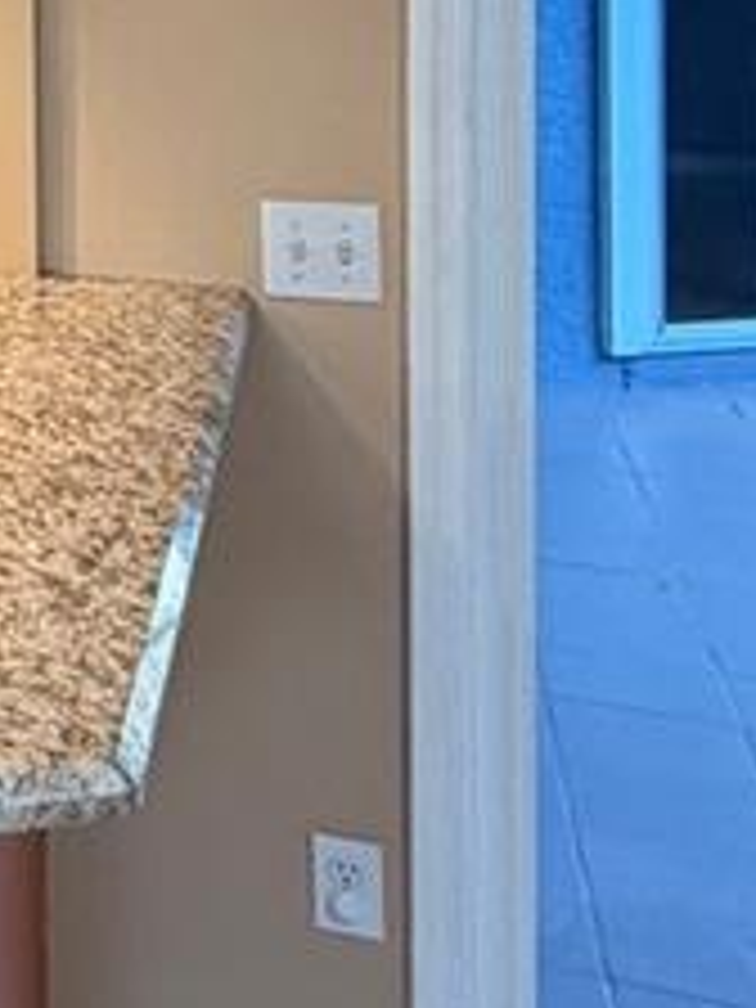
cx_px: -1089
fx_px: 2184
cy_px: -86
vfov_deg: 24.4
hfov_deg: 13.7
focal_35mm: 75
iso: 160
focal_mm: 2.22
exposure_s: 1/60
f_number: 2.2
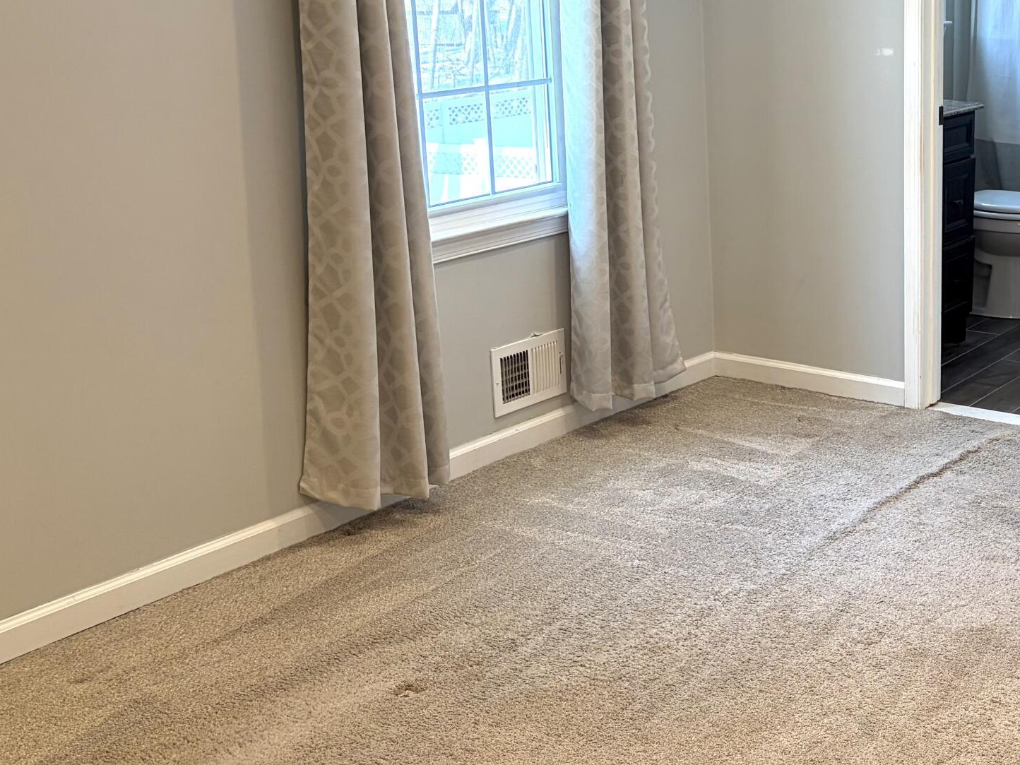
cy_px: 359
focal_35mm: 54
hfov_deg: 33.1
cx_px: 978
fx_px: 1591
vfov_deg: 27.0
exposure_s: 1/120
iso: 160
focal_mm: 5.96
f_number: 1.6
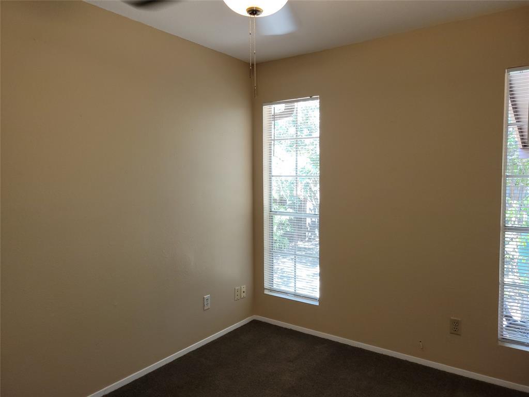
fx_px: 397
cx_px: 264
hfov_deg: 67.3
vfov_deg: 53.1
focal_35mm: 26
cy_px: 198
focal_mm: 5.4
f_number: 1.8
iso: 80
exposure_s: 1/60
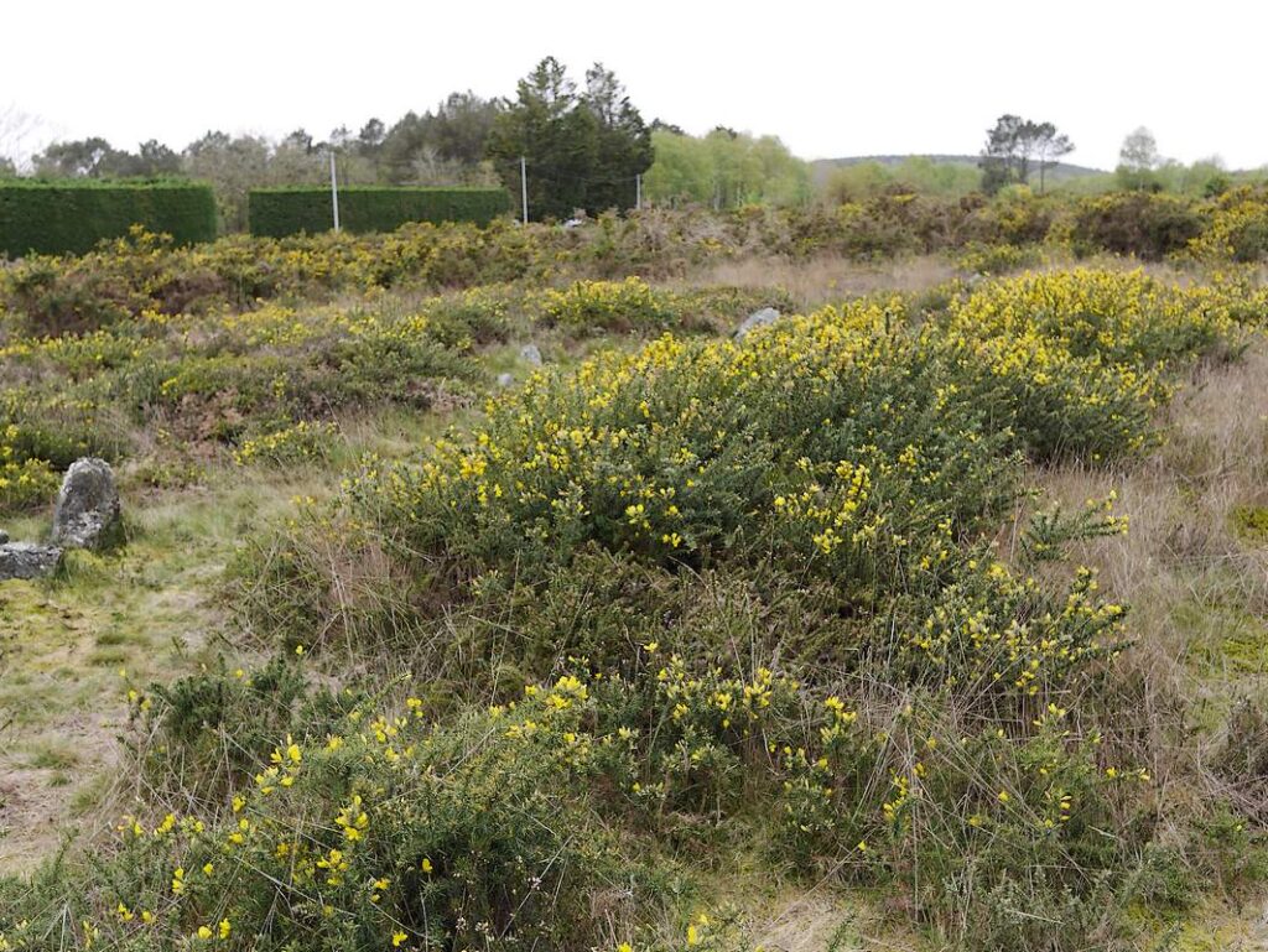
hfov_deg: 46.8
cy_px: 476
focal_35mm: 40
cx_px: 634
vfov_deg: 36.0
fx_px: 1466
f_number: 4.5
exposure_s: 1/500
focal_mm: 20
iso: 200
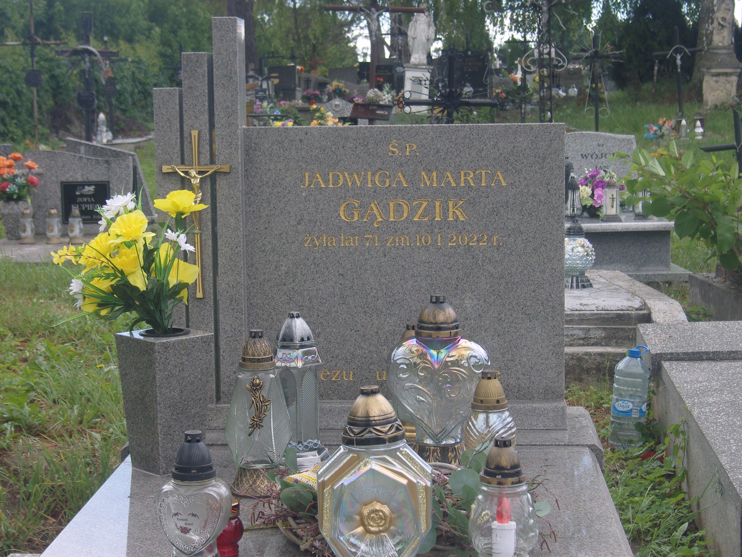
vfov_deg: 20.2
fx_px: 1565
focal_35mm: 73
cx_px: 371
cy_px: 278
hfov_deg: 26.7
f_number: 4.2
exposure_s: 1/250
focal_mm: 15.6
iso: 100
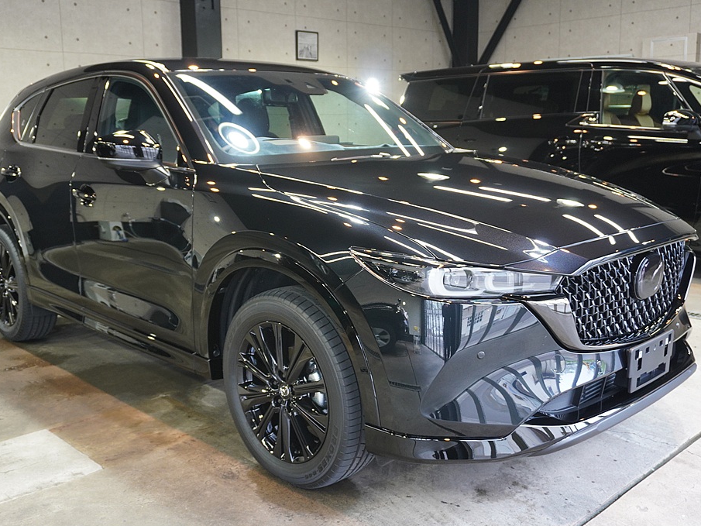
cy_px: 263
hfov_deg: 49.5
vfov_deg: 38.2
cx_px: 343
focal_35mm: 38
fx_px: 760
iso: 1000
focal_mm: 23
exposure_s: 1/40
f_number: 4
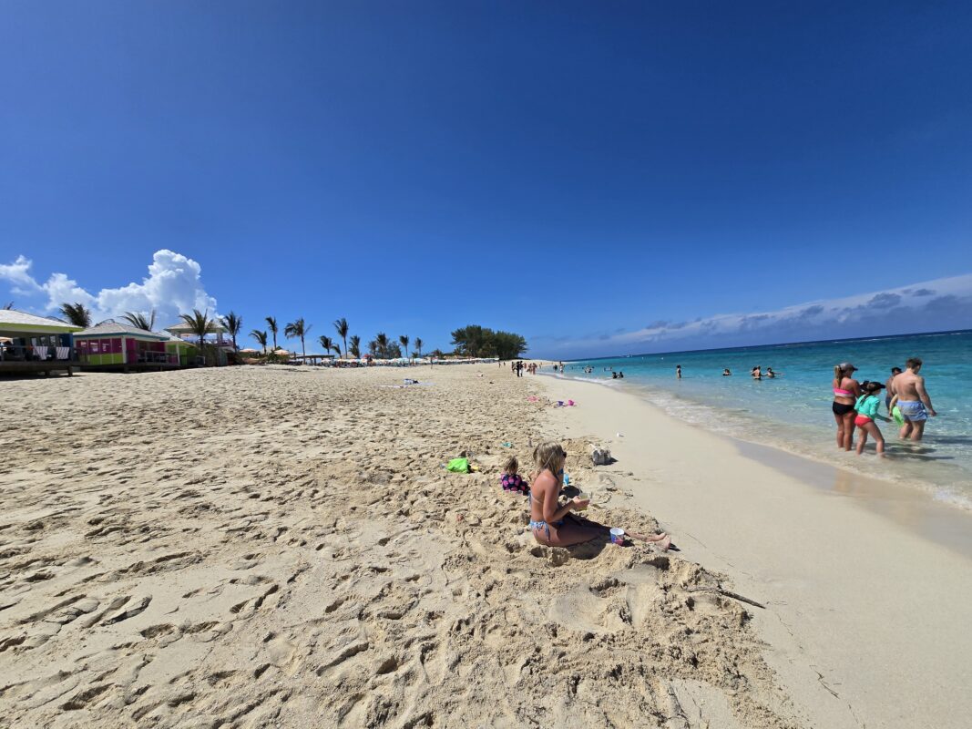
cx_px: 486
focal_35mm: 13
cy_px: 364
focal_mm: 2.2
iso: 50
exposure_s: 1/5883
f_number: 2.2
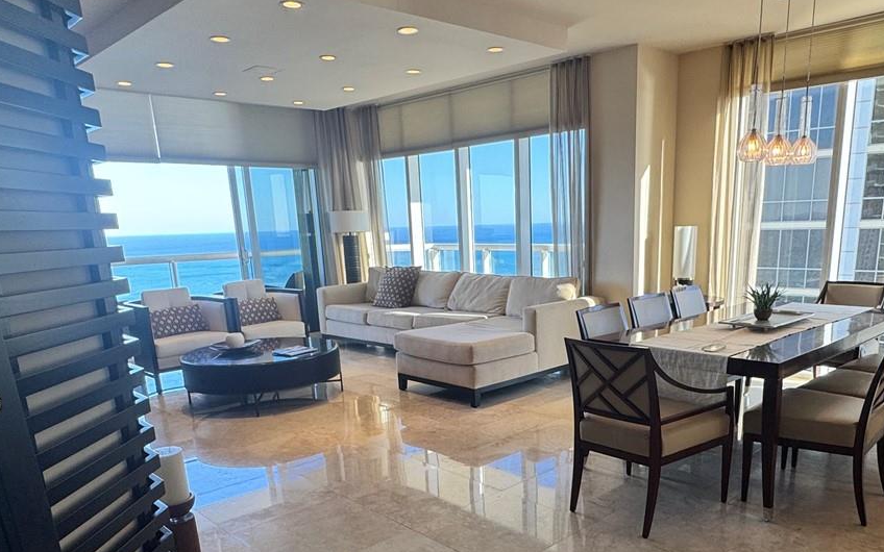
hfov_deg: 66.1
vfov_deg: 43.3
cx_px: 511
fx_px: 675
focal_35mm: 28
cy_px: 405
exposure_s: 1/120
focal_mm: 2.22
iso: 64
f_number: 2.2
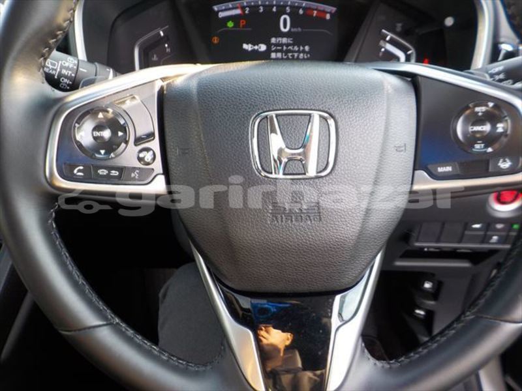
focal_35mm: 30
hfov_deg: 60.0
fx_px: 452
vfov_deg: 46.8
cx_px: 261
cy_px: 196
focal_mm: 4.1
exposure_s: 1/30
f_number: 3.3
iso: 125
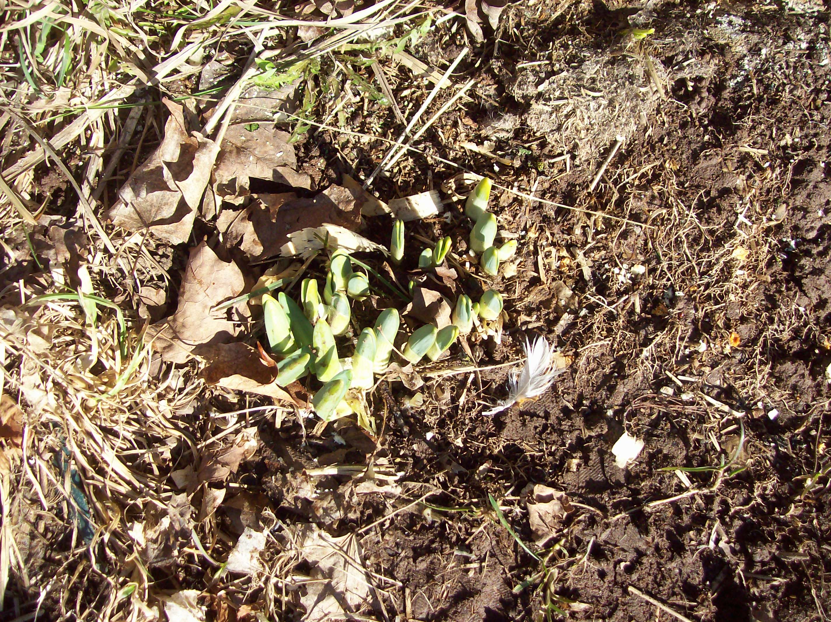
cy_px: 311
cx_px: 416
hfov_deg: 51.4
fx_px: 864
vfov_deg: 39.6
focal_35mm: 36
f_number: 2.7
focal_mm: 6
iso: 80
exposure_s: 1/680
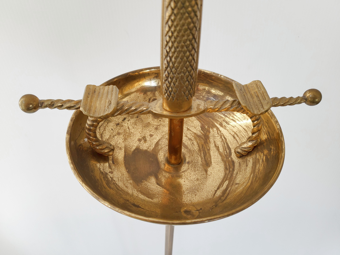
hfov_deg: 67.3
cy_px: 128
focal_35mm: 26
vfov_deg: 53.1
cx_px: 170
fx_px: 255
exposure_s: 1/101
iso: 50
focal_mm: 4.25
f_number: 1.8
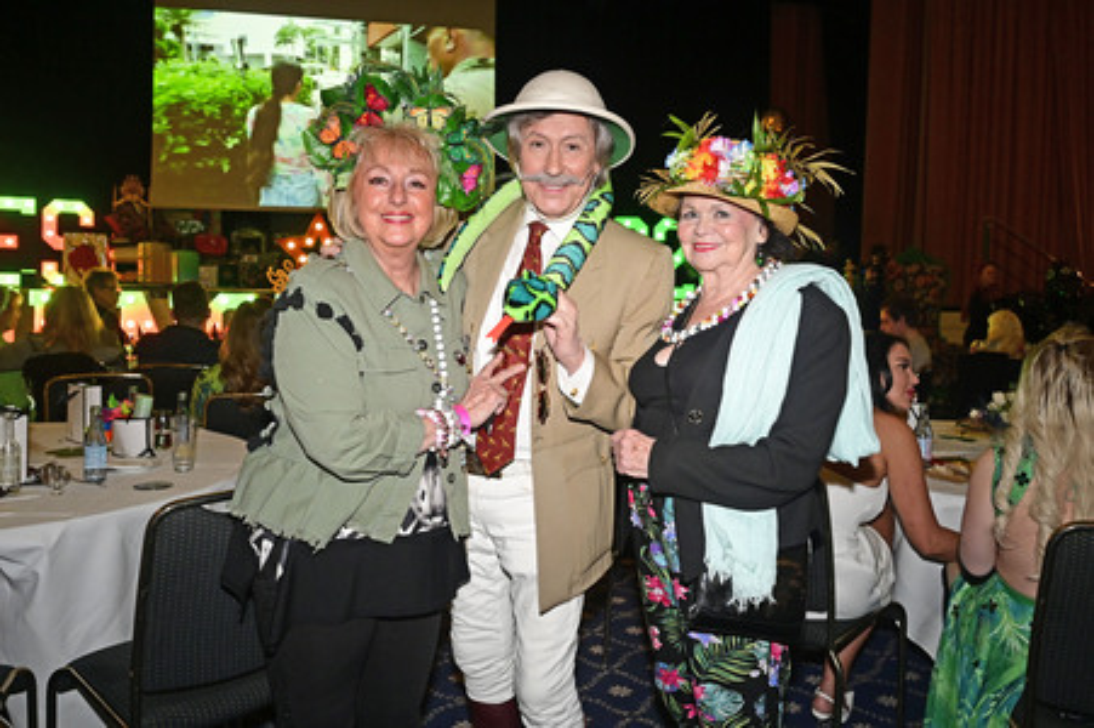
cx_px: 547
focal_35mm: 26
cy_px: 364
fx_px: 790
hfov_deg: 69.4
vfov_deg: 49.5
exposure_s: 1/200
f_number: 5.6
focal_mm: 26
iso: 3200
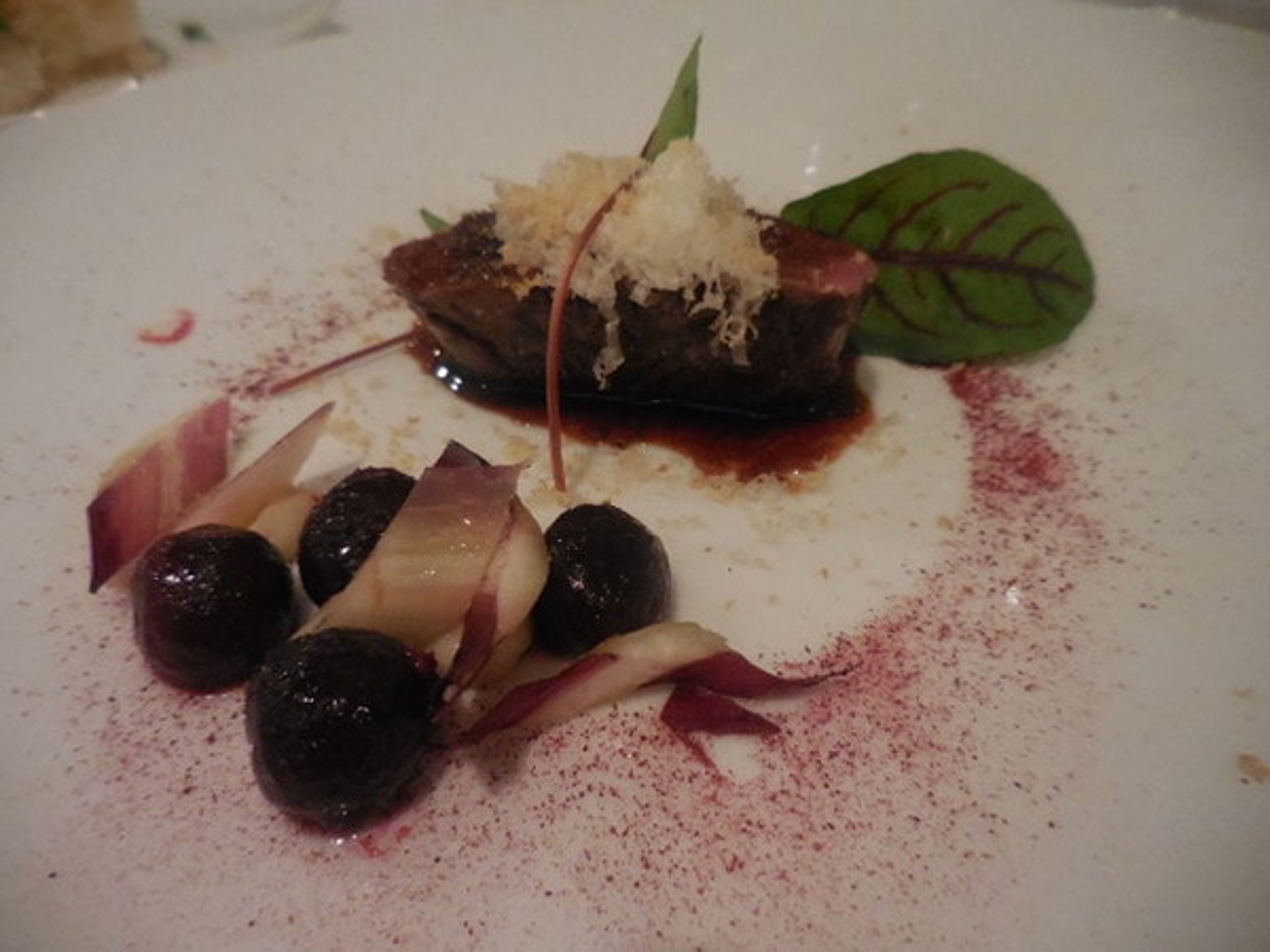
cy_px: 476
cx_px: 635
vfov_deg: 54.9
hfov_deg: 69.4
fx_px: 917
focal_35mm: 25
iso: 800
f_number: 3.3
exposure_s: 1/25
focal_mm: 4.5
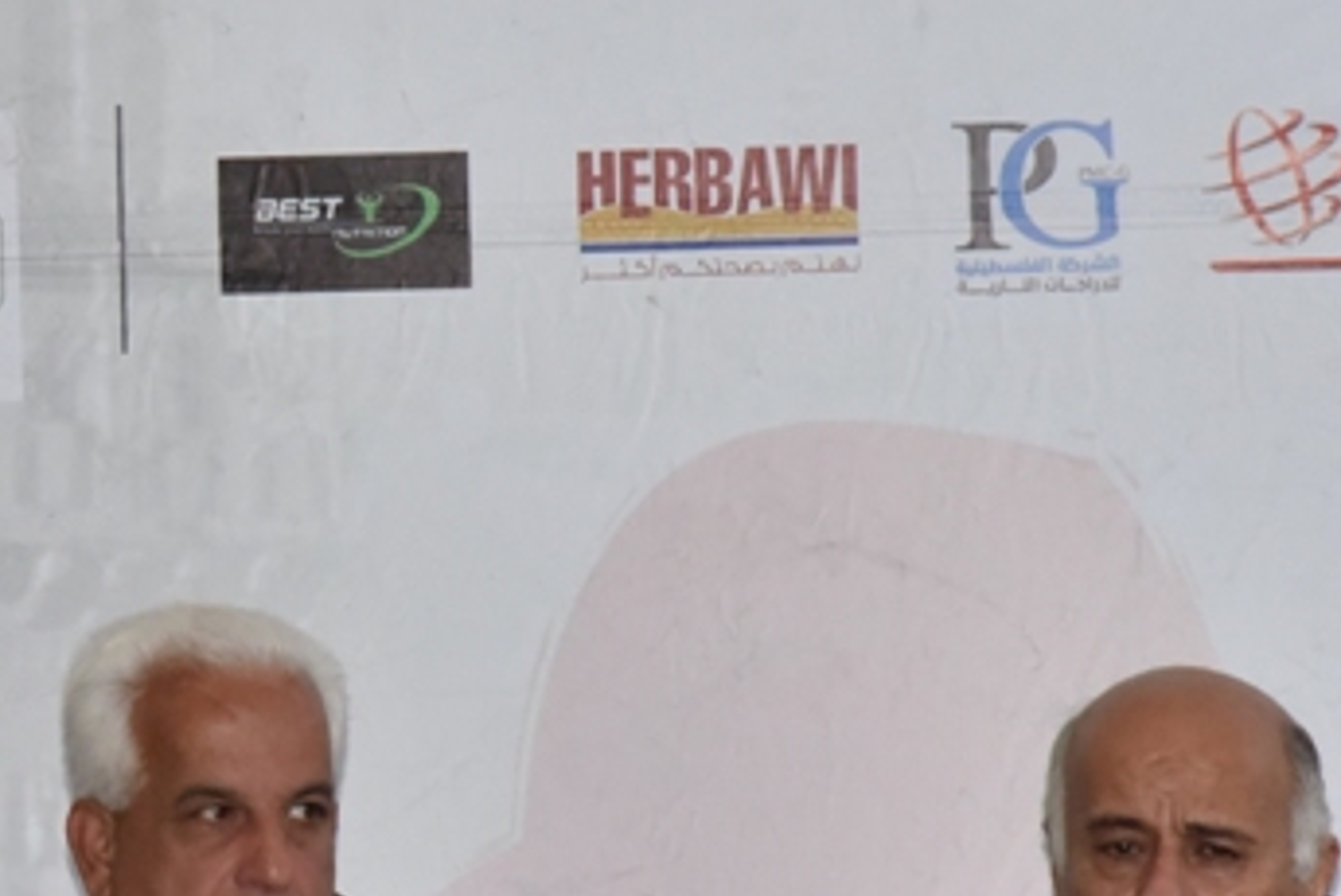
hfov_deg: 5.7
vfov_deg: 3.9
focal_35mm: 357
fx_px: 13309
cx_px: -249
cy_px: 240
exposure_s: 1/250
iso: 2500
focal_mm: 120
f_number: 8
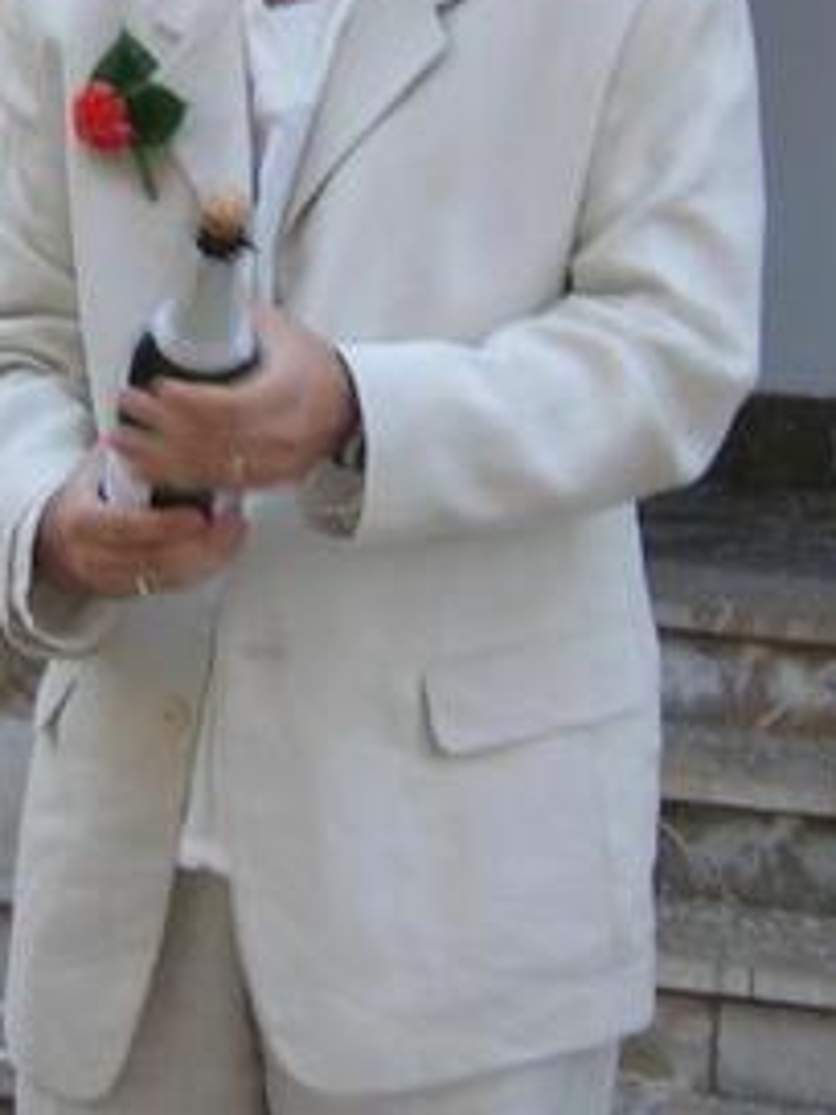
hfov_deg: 8.3
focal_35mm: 179
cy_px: 316
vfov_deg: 11.0
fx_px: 5764
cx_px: 234
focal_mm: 10.6
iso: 100
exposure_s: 1/30
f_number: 4
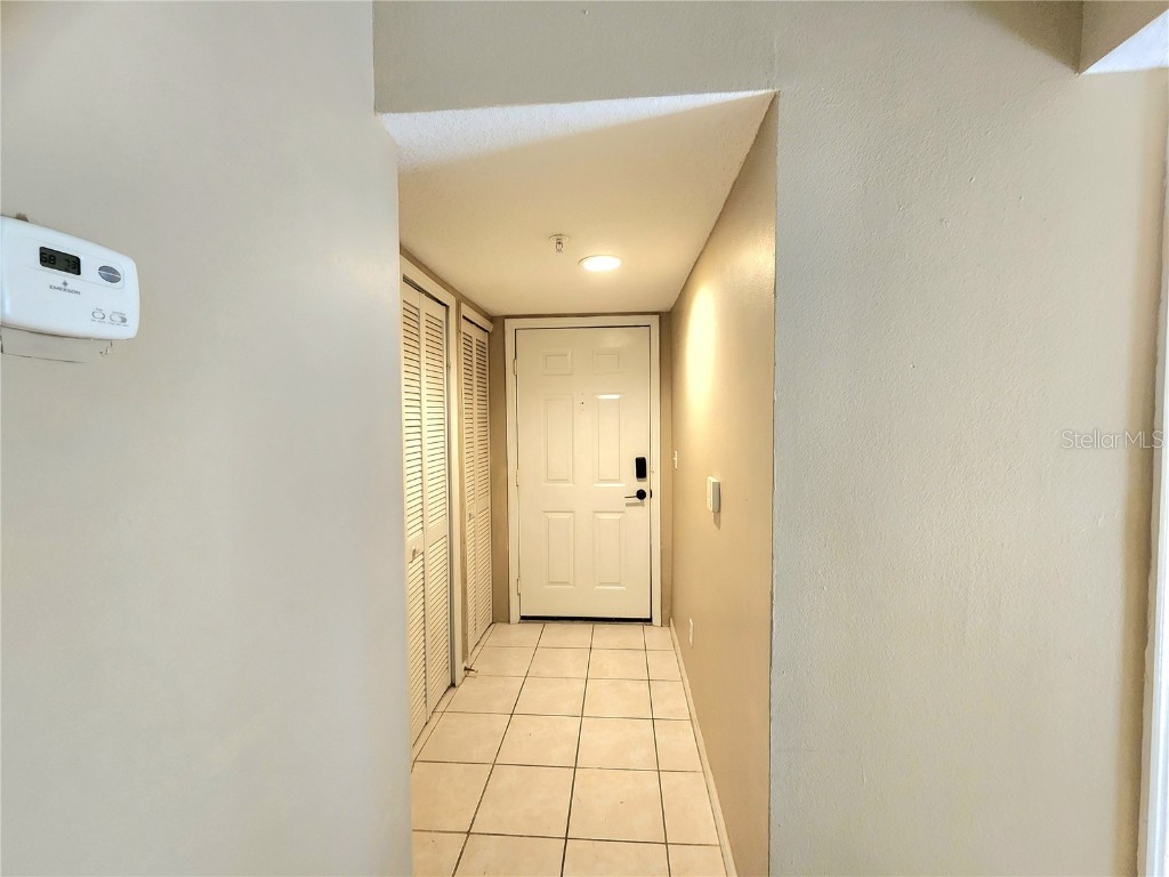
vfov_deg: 89.9
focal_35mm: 13
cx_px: 584
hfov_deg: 106.2
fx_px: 439
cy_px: 438
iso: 400
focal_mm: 2.2
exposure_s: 1/40
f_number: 2.2
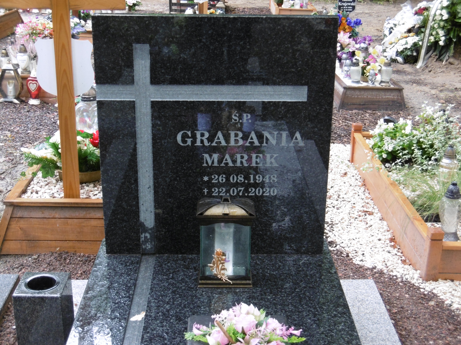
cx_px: 230
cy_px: 172
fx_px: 679
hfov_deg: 37.5
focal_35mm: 51
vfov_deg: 28.6
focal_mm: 9.2
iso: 160
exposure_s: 1/60
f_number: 4
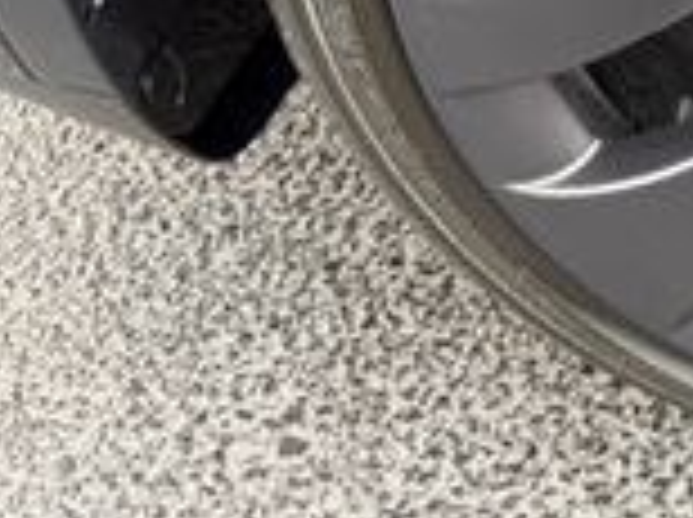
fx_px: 1999
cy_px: -437
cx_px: 1202
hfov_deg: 16.7
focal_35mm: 100
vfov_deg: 13.2
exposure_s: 1/299
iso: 100
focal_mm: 6.76
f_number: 1.78
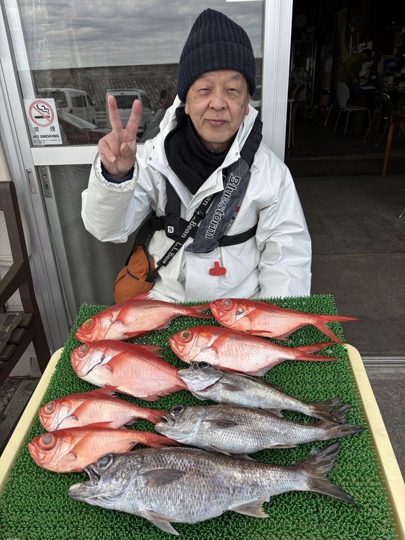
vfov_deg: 67.3
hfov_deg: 53.0
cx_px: 202
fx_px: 406
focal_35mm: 26
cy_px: 270
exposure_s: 1/769
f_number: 1.6
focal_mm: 5.96
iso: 50
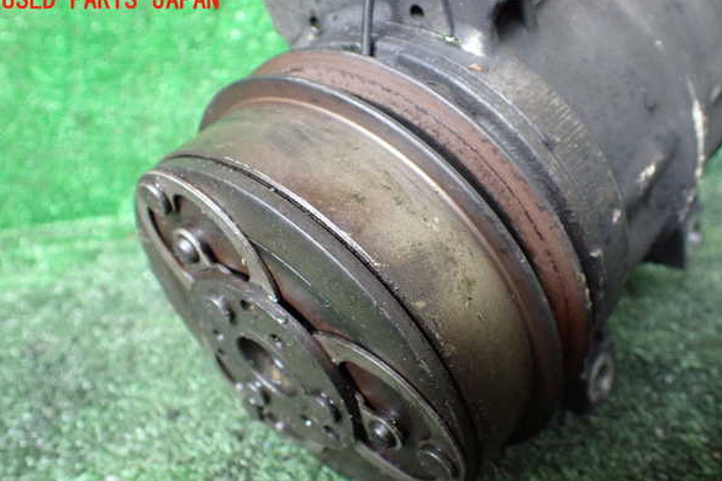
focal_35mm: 32
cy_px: 263
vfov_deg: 41.1
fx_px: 642
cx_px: 365
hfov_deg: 58.7
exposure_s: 1/40
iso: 800
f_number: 2.3
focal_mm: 5.4
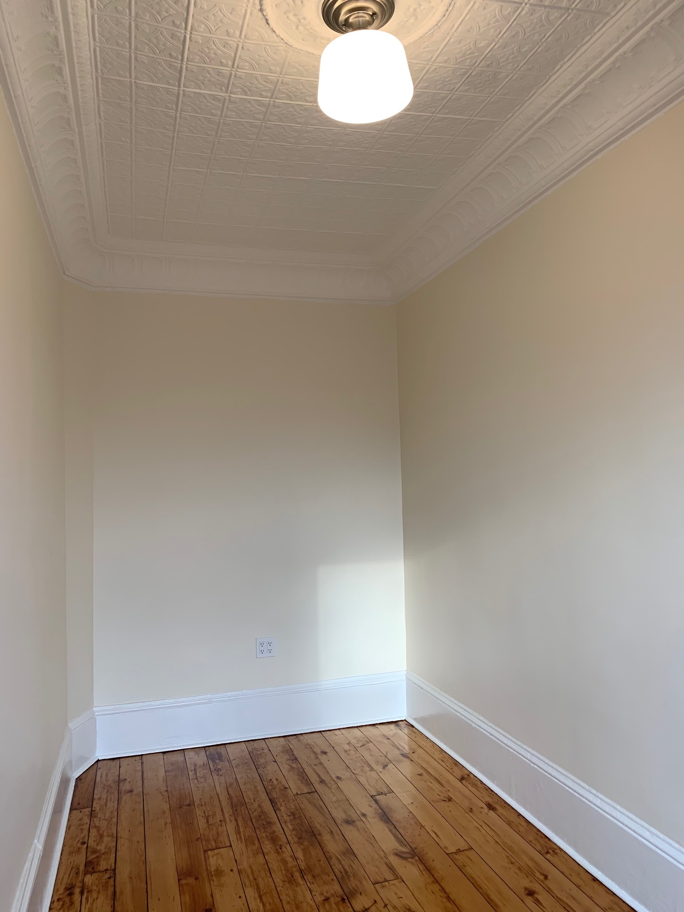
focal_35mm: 26
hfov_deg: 53.1
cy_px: 456
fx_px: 685
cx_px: 342
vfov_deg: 67.3
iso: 40
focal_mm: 4.25
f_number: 1.8
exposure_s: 1/120
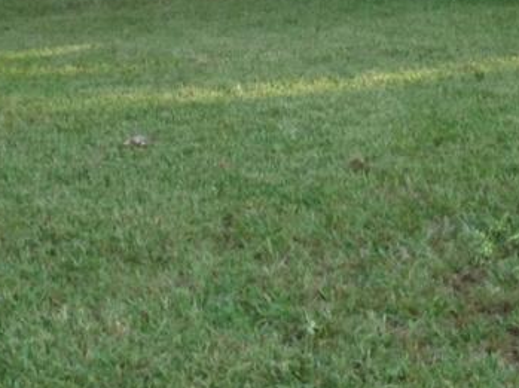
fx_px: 1947
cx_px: 135
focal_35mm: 130
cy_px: -64
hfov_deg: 15.1
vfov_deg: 11.2
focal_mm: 4.28
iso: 80
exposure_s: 1/120
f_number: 2.4
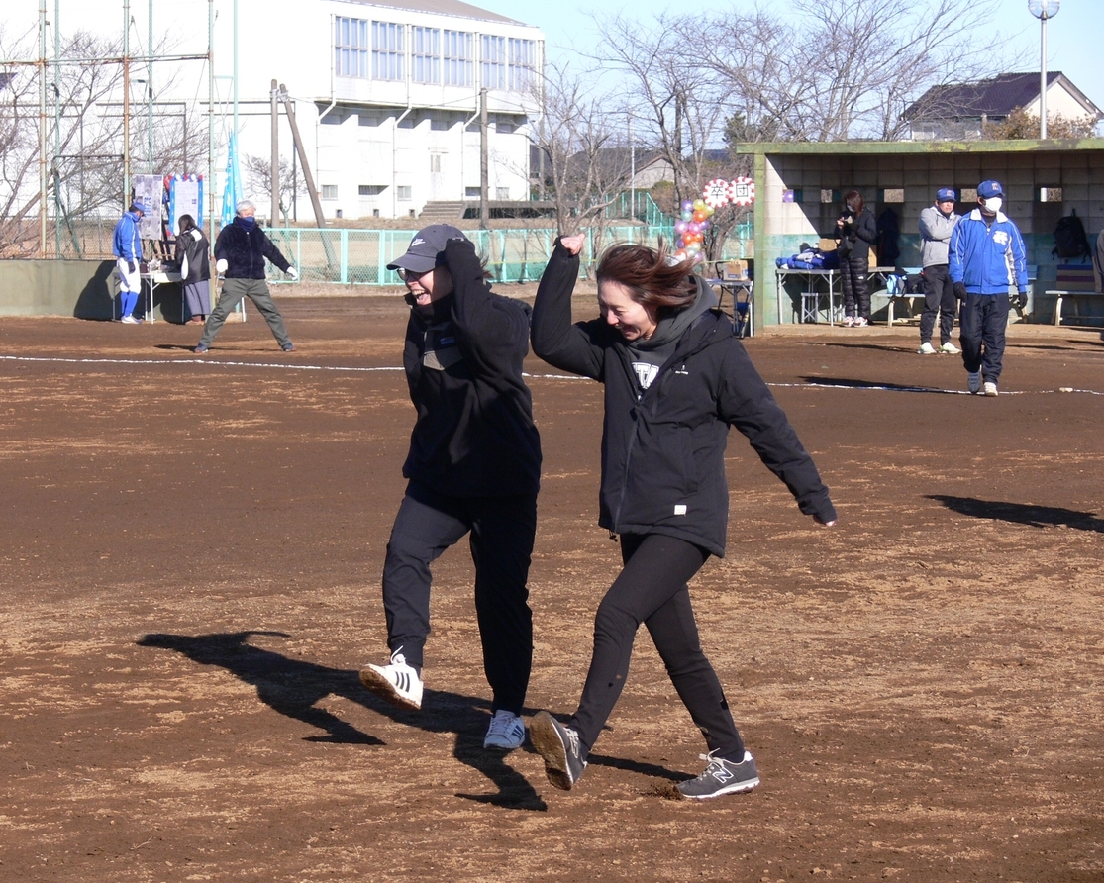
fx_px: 4084
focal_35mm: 125
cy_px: 439
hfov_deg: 15.4
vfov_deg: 12.3
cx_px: 513
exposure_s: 1/640
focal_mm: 25.1
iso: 100
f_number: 4.5
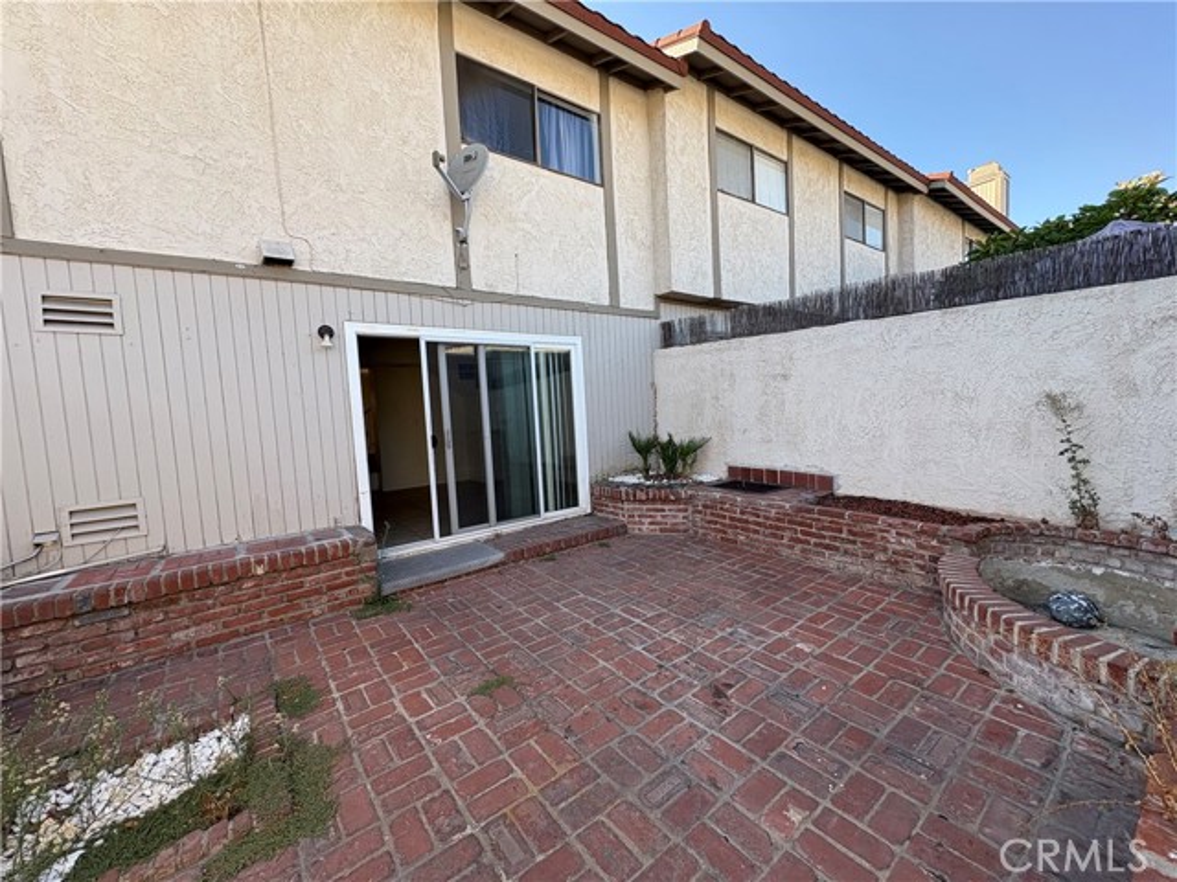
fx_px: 476
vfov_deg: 85.7
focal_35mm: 14
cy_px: 441
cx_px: 588
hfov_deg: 102.1
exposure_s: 1/233
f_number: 2.2
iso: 40
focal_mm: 2.22
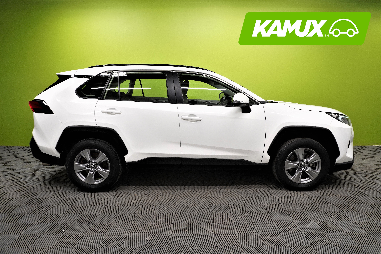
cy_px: 127
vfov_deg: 53.1
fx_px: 254
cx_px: 190
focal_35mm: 24
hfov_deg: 73.7
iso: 320
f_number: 7.1
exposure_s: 1/20
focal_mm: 16
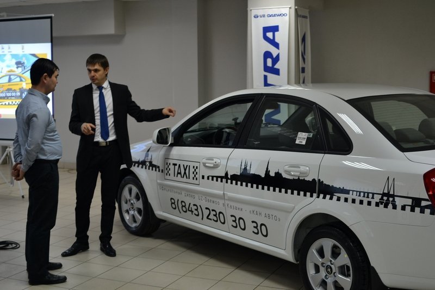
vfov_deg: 25.7
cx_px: 218
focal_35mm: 52
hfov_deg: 37.9
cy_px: 145
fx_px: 634
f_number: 3.2
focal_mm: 35
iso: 400
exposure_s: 1/60
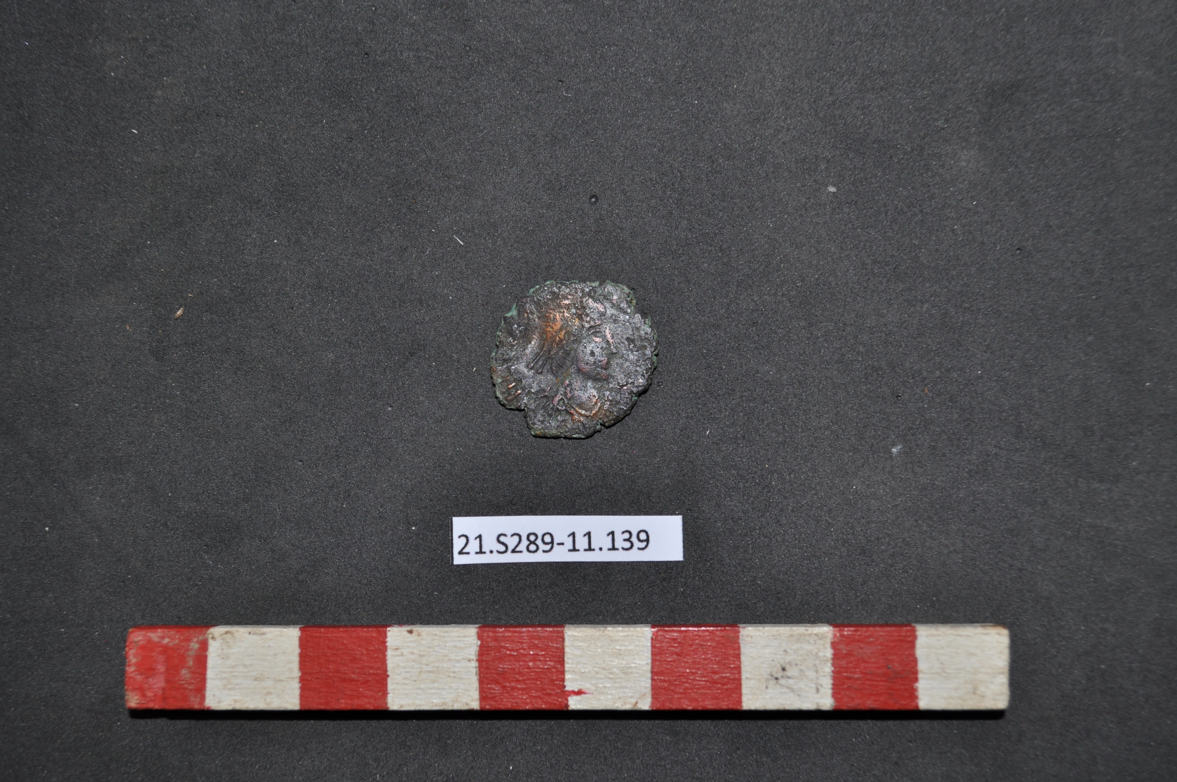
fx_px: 1567
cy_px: 391
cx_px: 588
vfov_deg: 28.0
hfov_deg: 41.2
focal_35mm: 48
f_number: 5.6
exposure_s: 1/125
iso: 200
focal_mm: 32
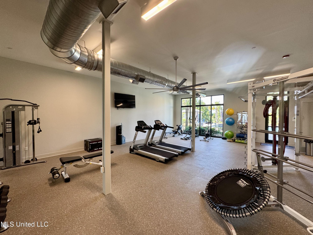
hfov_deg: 102.1
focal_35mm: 14
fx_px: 127
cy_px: 118
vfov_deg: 85.7
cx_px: 156
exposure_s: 1/99
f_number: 2.2
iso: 125
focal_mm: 2.22
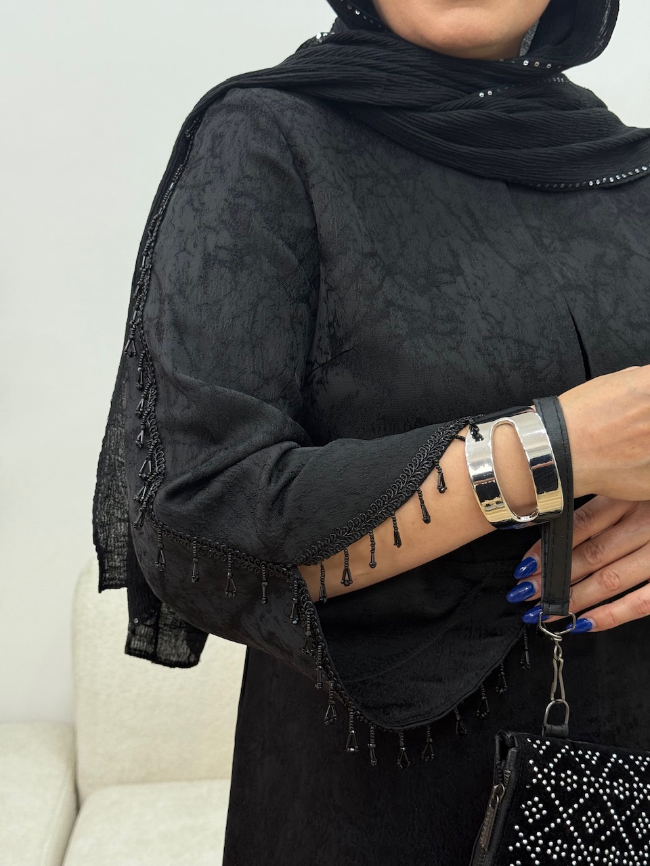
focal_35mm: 48
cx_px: 325
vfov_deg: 39.7
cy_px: 433
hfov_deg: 30.3
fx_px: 1202
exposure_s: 1/215
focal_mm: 6.76
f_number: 1.78
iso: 50
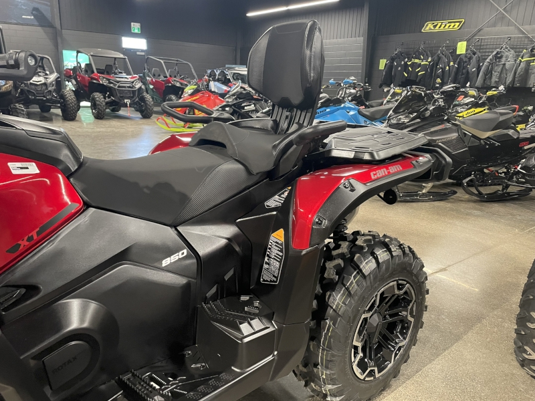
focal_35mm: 26
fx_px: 402
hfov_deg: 67.3
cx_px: 268
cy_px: 200
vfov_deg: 53.1
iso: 500
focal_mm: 4.2
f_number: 1.6
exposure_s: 1/60
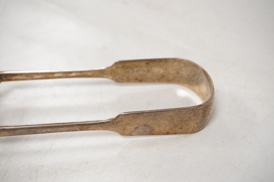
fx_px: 342
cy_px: 91
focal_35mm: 45
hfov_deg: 43.6
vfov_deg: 29.9
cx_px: 137
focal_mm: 30
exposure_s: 1/125
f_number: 8
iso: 1250
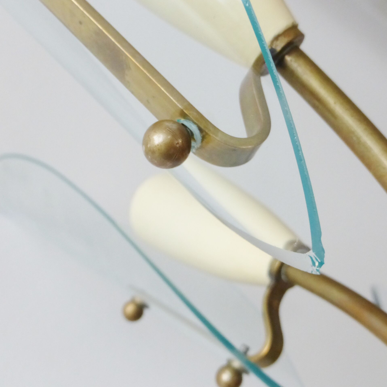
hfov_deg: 33.4
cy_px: 194
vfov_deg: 33.4
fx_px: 645
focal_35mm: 51
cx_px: 201
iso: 400
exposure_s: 1/50
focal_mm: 7.4
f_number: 3.9
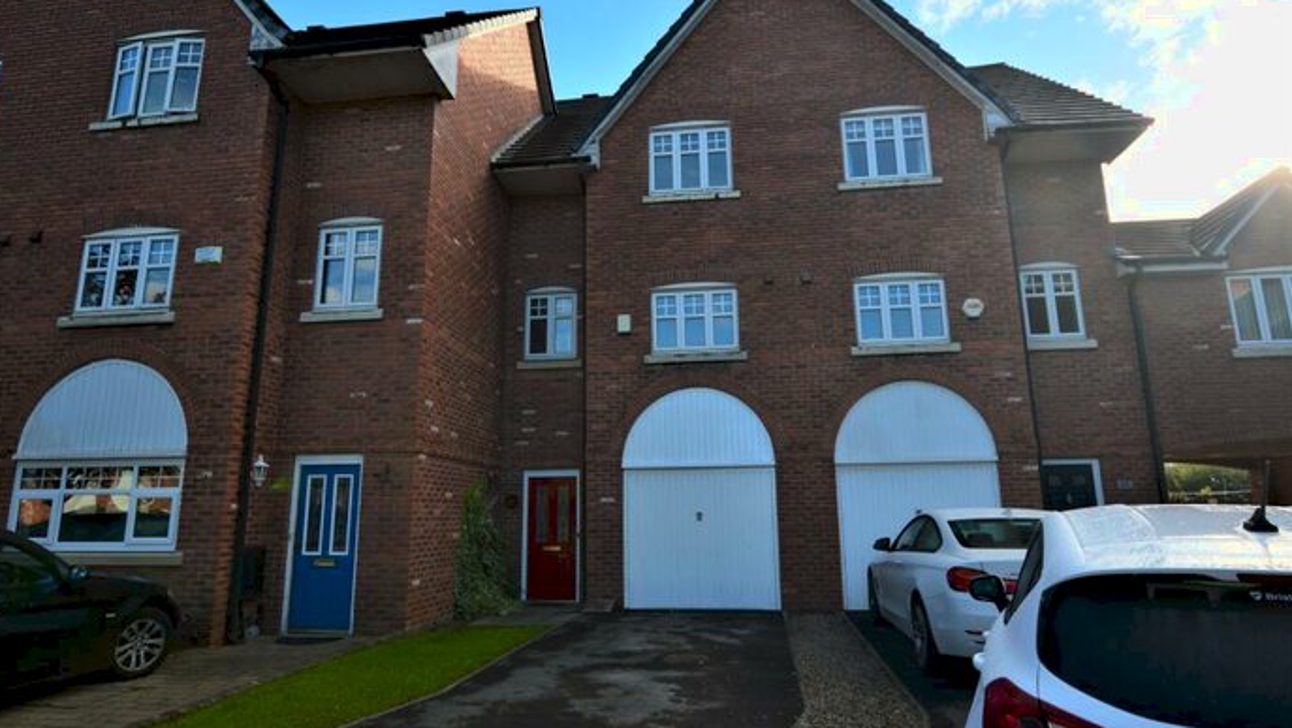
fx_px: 548
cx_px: 645
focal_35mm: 16
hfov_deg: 99.4
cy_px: 356
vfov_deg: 67.1
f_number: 6.3
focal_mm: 10
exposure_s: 1/160
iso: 100
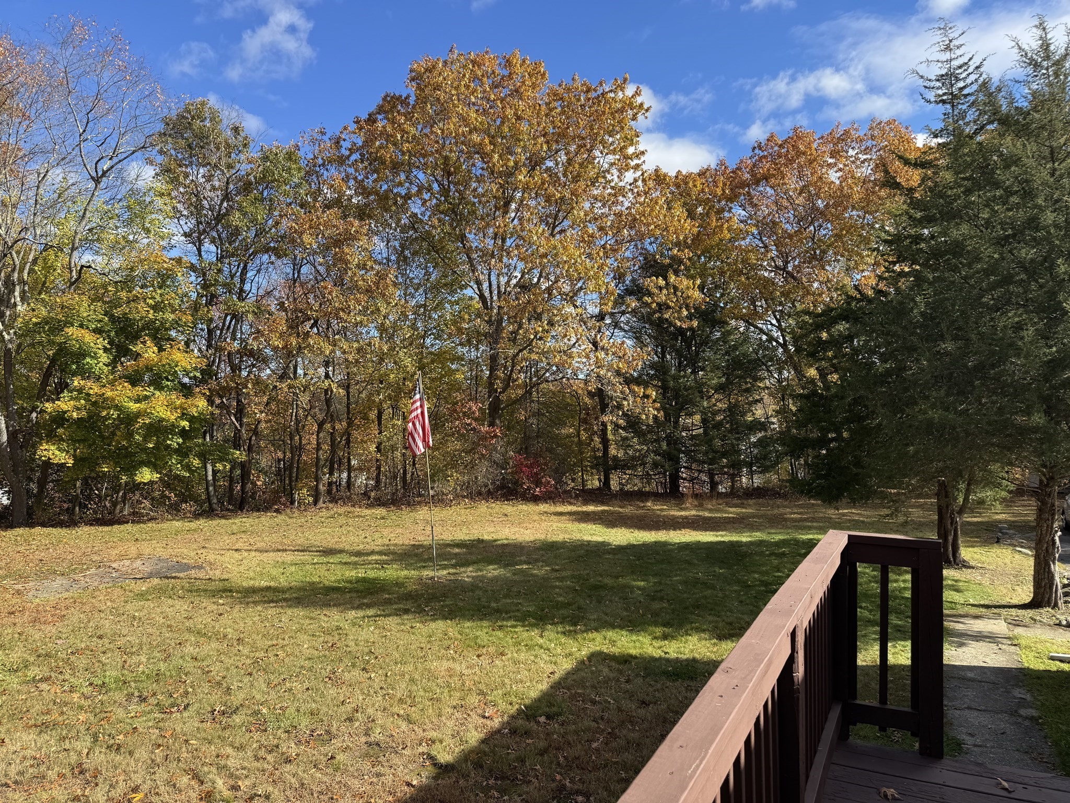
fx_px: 742
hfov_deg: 71.6
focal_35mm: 24
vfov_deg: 56.8
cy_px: 402
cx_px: 535
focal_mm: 6.76
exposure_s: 1/1767
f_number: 1.78
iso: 80
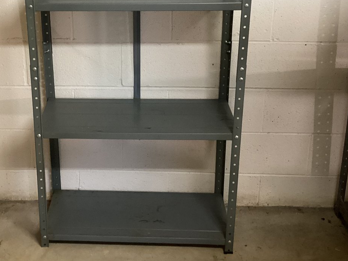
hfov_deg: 37.2
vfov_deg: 27.9
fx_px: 513
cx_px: 121
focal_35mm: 51
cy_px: 50
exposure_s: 1/33
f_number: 2.4
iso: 250
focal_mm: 3.3
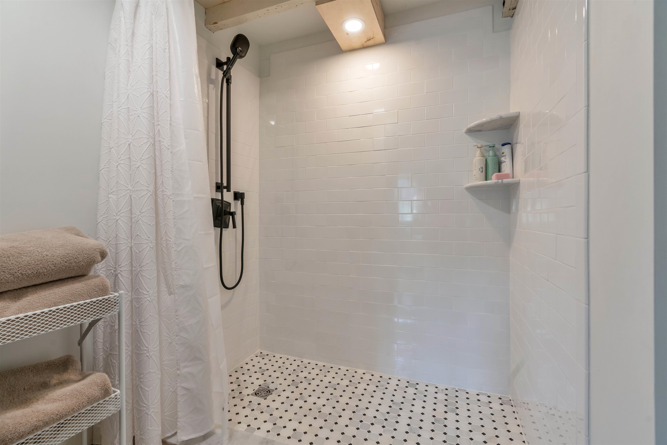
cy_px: 222
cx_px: 334
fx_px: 296
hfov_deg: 96.7
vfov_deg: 73.8
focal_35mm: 16
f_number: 8
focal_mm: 16
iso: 800
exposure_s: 1/30
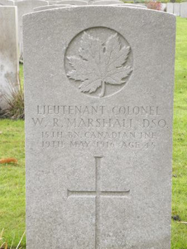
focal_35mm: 85
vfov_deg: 23.0
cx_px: 94
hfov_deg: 17.4
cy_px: 124
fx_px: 612
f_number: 4
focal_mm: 15.1
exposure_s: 1/77.6
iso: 178
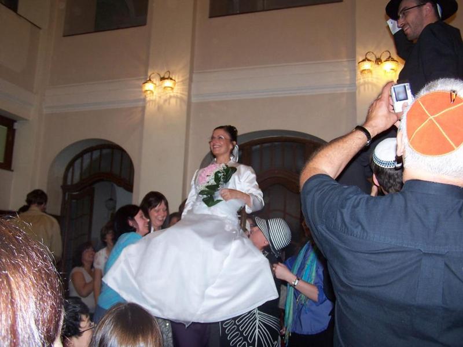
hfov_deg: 49.0
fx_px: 508
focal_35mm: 38
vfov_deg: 37.7
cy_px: 174
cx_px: 232
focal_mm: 6.3
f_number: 2.8
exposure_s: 1/60
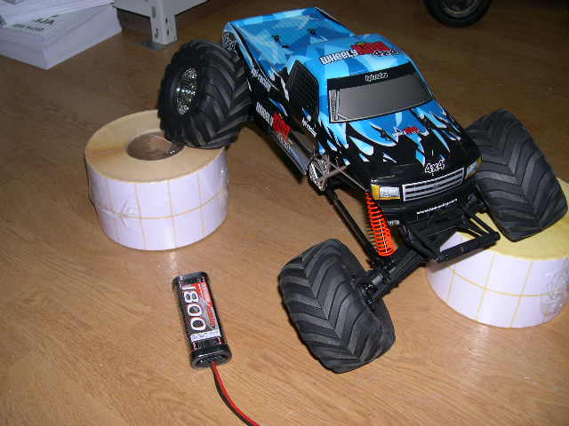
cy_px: 213
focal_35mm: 38
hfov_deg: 49.0
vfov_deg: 37.7
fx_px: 625
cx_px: 284
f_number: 2.8
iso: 100
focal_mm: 8
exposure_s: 1/60
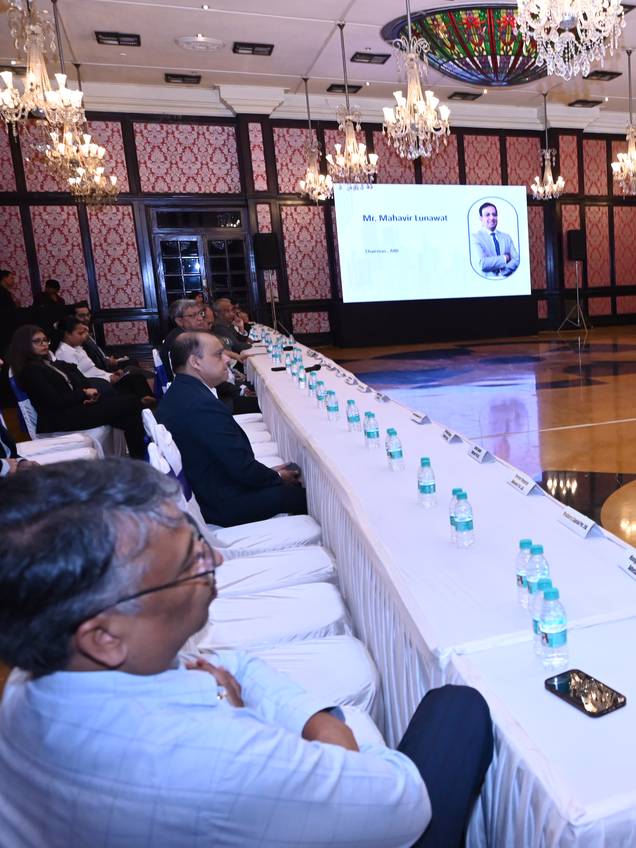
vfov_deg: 52.6
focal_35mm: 35
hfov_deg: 37.2
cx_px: 607
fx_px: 857
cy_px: 423
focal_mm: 24
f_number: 5.6
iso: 2000
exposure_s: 1/125
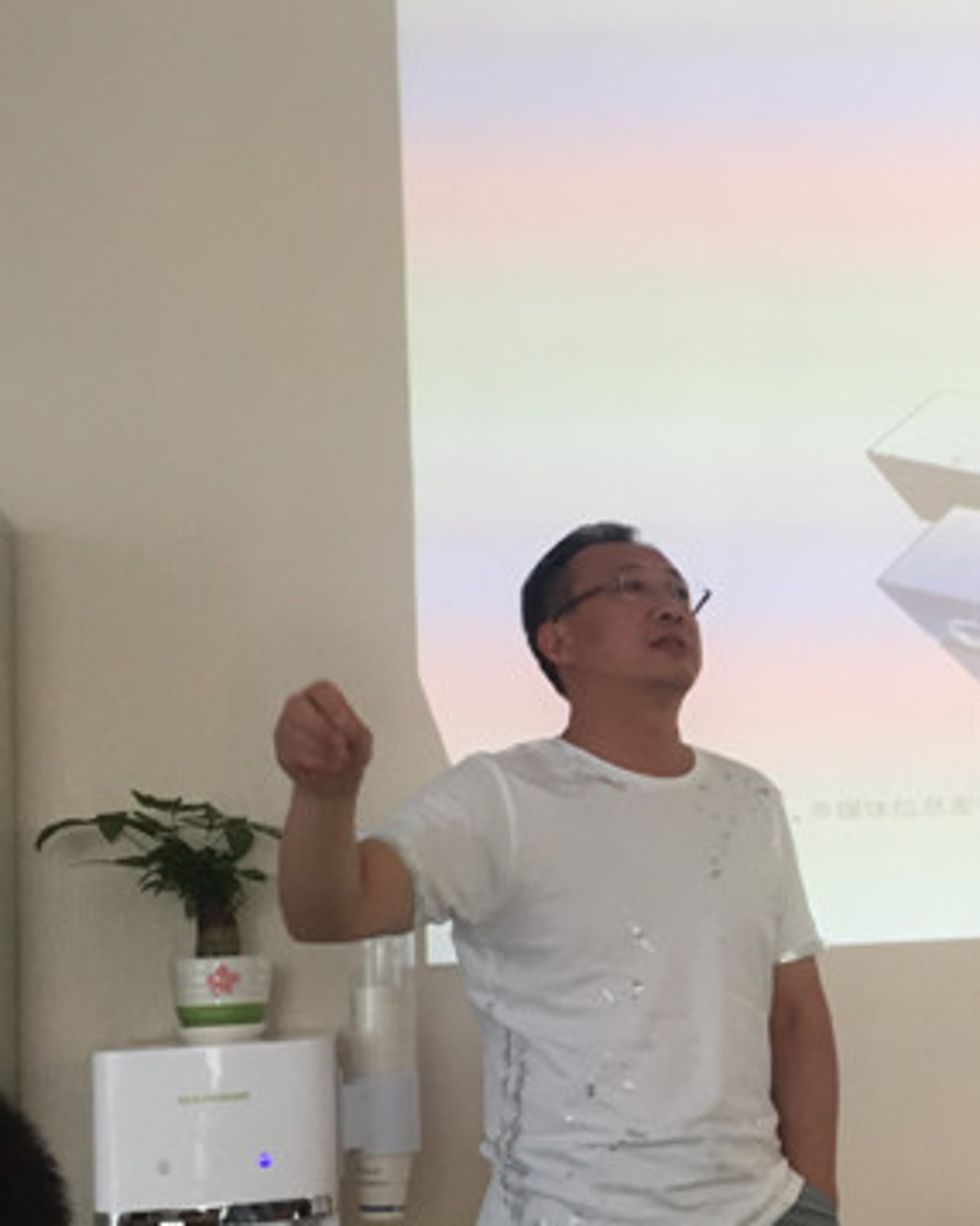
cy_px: 808
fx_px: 2068
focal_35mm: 57
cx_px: 946
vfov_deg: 32.8
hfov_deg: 25.5
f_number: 2.2
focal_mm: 4.15
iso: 50
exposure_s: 1/33
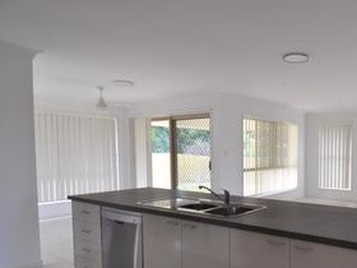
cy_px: 173
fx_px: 299
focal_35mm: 29
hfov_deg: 57.6
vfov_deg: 47.6
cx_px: 279
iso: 400
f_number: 4.5
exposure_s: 1/80
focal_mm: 12
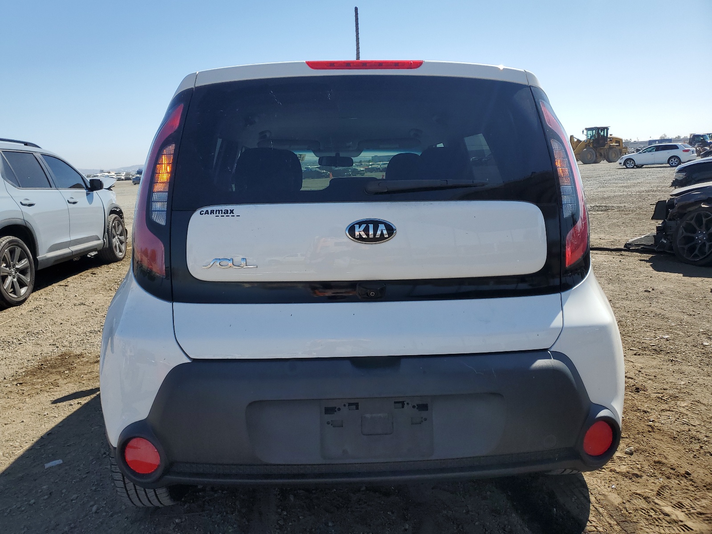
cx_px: 356
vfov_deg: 53.1
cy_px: 267
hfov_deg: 67.3
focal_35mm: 26
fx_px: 535
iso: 50
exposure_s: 1/3333
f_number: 1.5
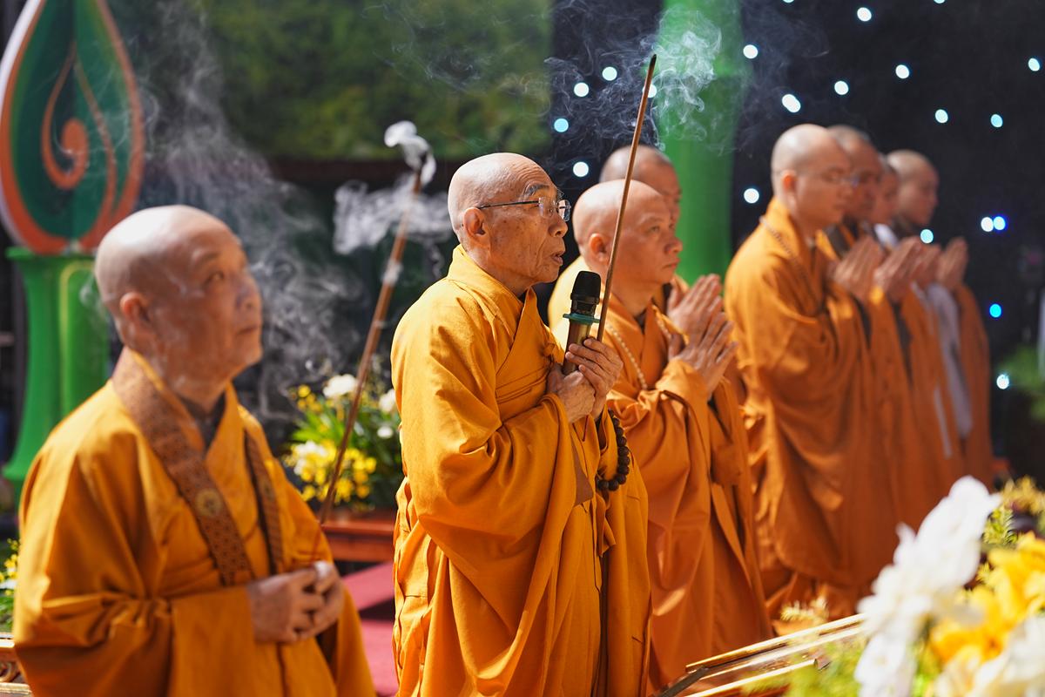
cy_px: 348
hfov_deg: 18.6
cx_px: 522
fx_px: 3193
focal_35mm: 110
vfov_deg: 12.5
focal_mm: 110
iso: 800
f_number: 2.8
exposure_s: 1/100
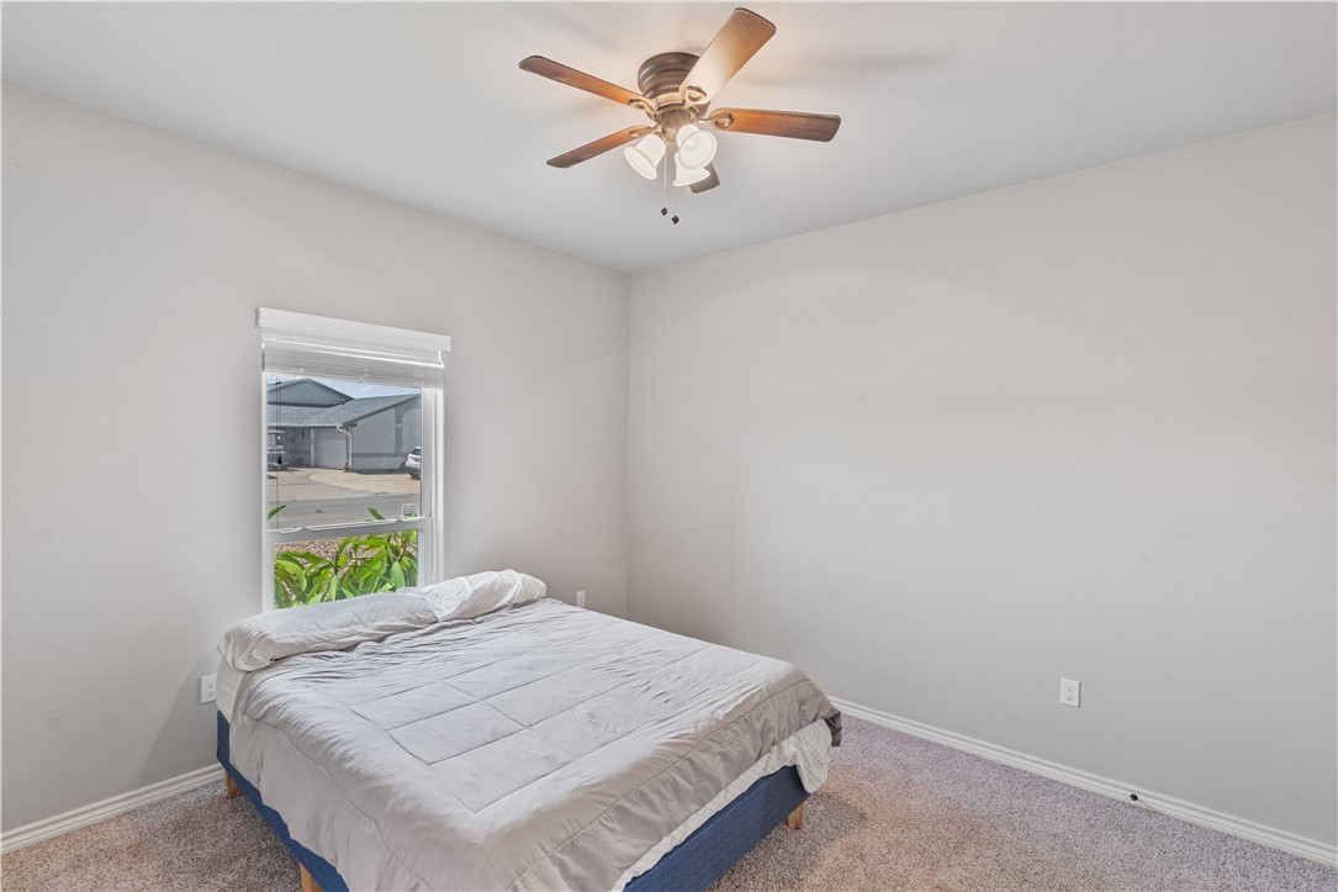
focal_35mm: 16
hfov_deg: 96.7
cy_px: 446
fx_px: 595
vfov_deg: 73.7
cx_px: 669
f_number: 8
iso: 800
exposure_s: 1/6
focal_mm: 16
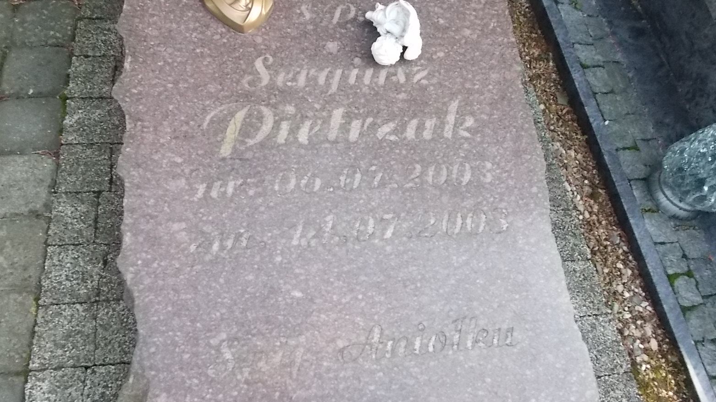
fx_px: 551
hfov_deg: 66.1
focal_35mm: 29
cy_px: 193
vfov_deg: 40.2
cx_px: 352
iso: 400
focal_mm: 4.6
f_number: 8
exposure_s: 1/100
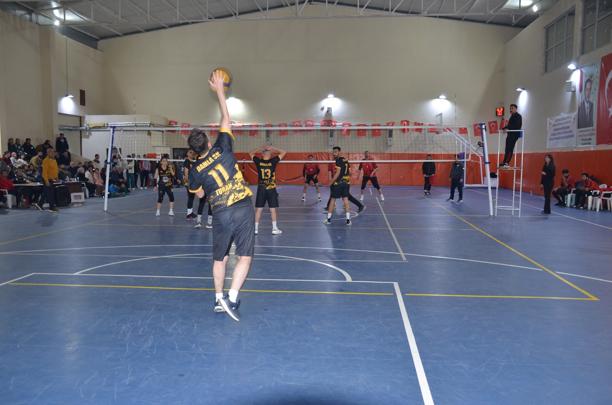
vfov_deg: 39.8
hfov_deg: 57.3
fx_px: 560
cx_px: 306
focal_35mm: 33
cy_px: 202
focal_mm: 22
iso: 800
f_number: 3.5
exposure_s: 1/60
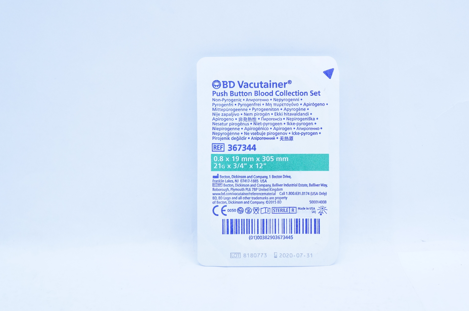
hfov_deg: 31.4
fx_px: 833
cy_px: 162
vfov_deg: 21.2
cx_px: 266
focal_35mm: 64
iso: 800
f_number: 4.5
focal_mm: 32
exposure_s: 1/200
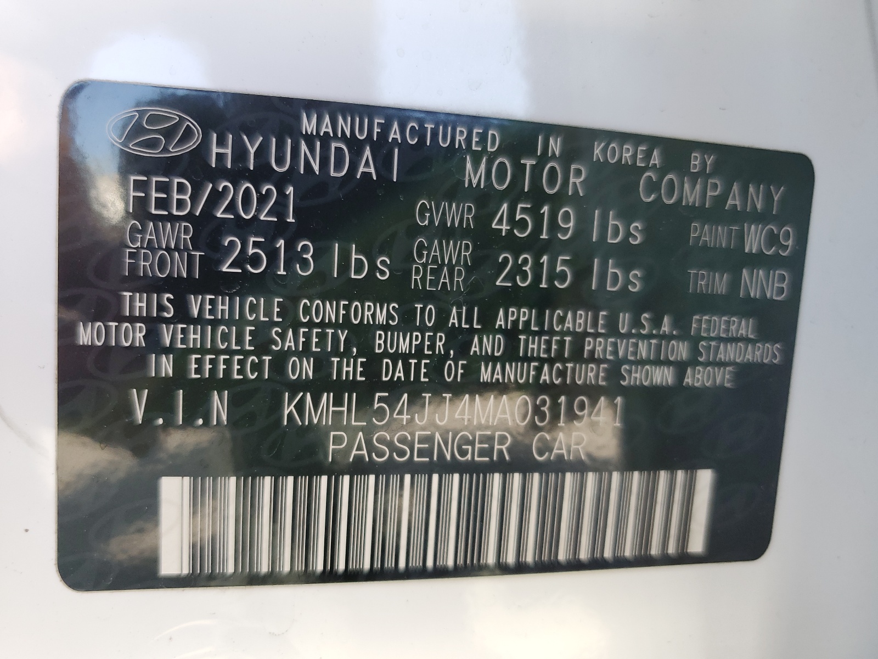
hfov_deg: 67.3
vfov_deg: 53.1
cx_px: 439
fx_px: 659
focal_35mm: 26
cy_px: 330
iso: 53
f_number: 1.5
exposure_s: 1/120
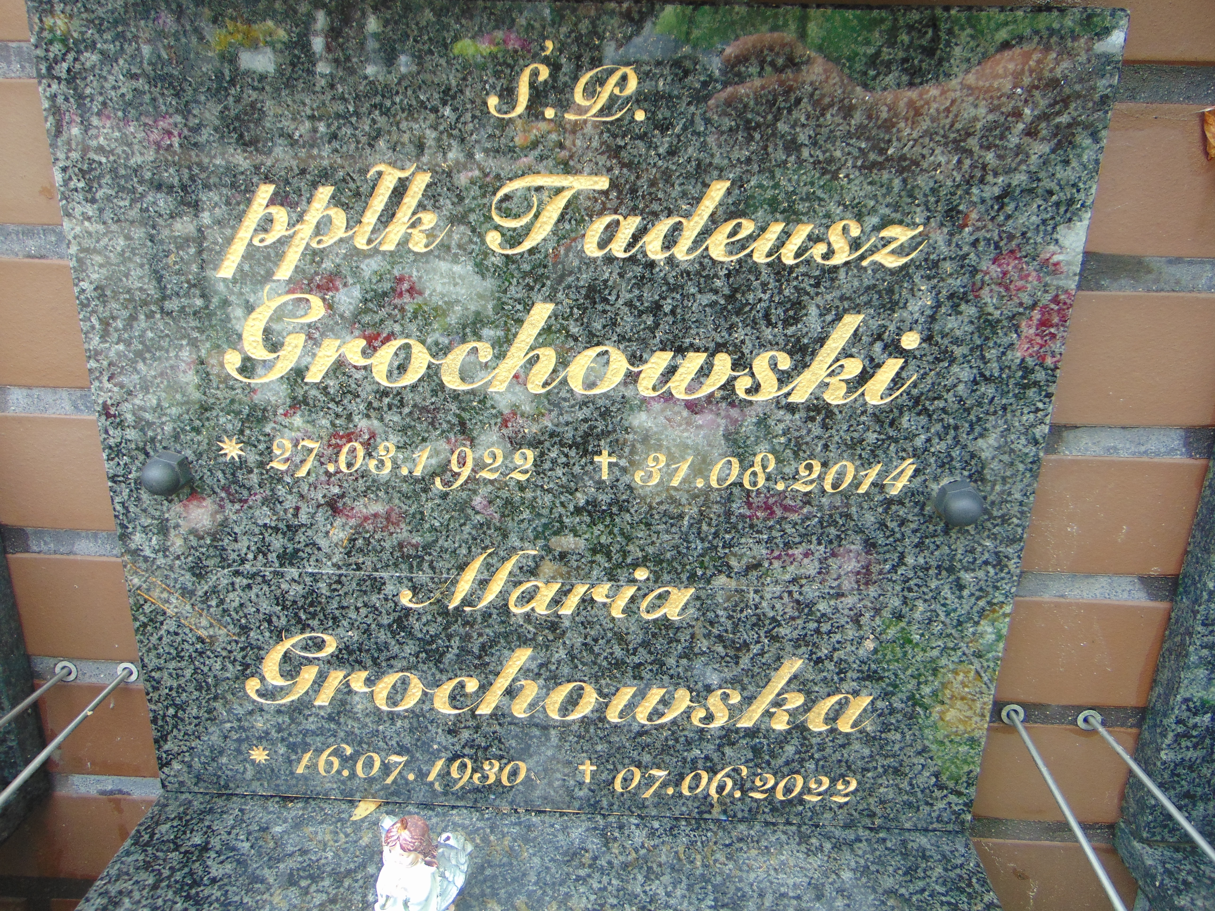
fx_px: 877
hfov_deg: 69.4
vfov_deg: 54.9
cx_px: 608
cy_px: 456
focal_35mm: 25
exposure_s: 1/60
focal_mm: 4.5
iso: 80
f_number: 3
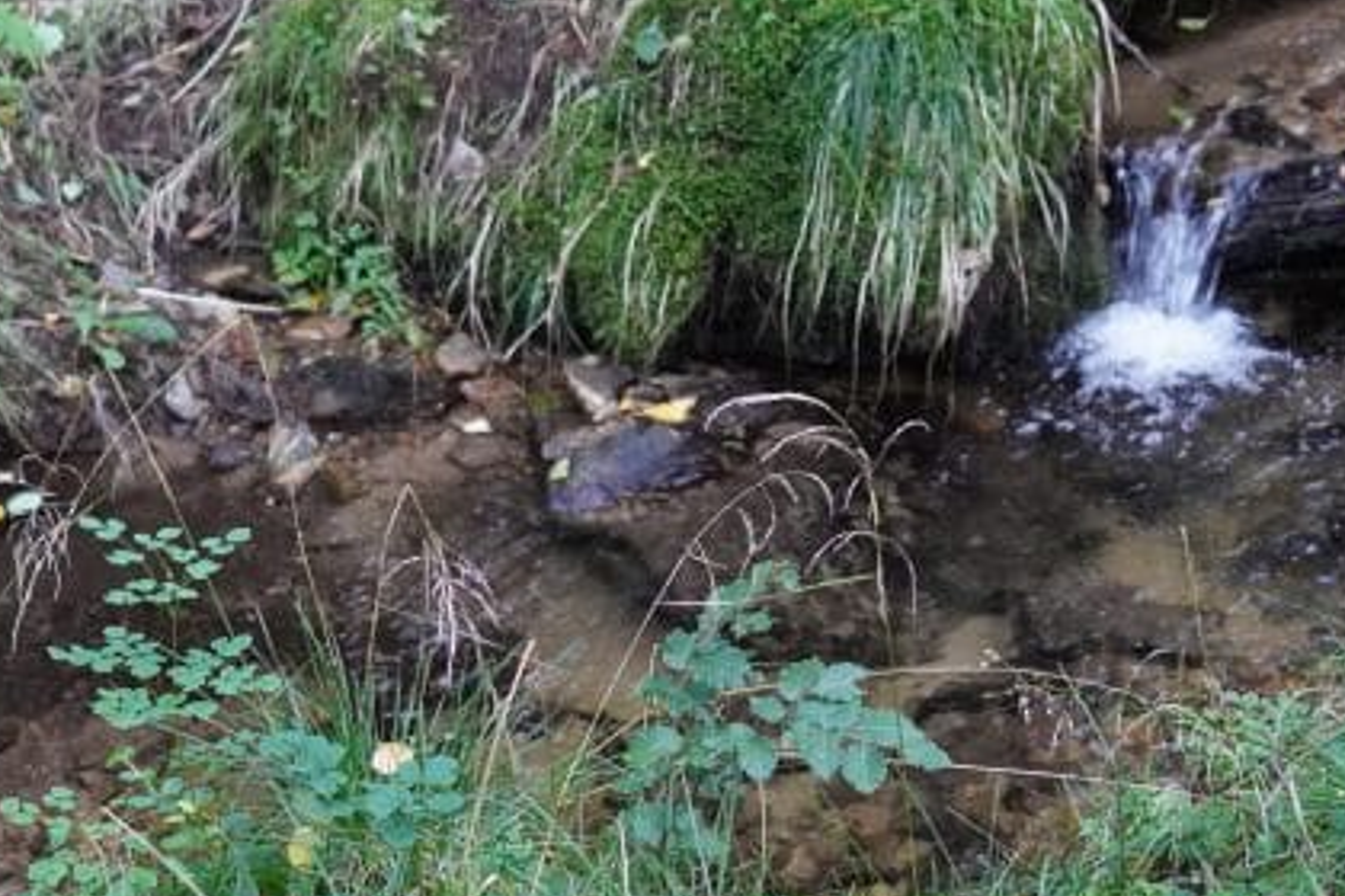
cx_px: 1130
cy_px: 210
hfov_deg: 24.8
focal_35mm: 80
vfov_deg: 17.0
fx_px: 2989
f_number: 4
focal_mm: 28
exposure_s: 1/50
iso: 3200
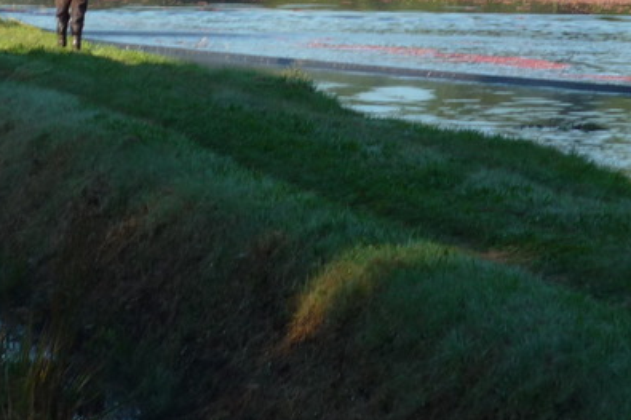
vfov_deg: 5.3
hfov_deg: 8.0
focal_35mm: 258
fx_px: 4520
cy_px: -86
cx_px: 419
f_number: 5.1
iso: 100
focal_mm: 16.5
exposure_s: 1/200
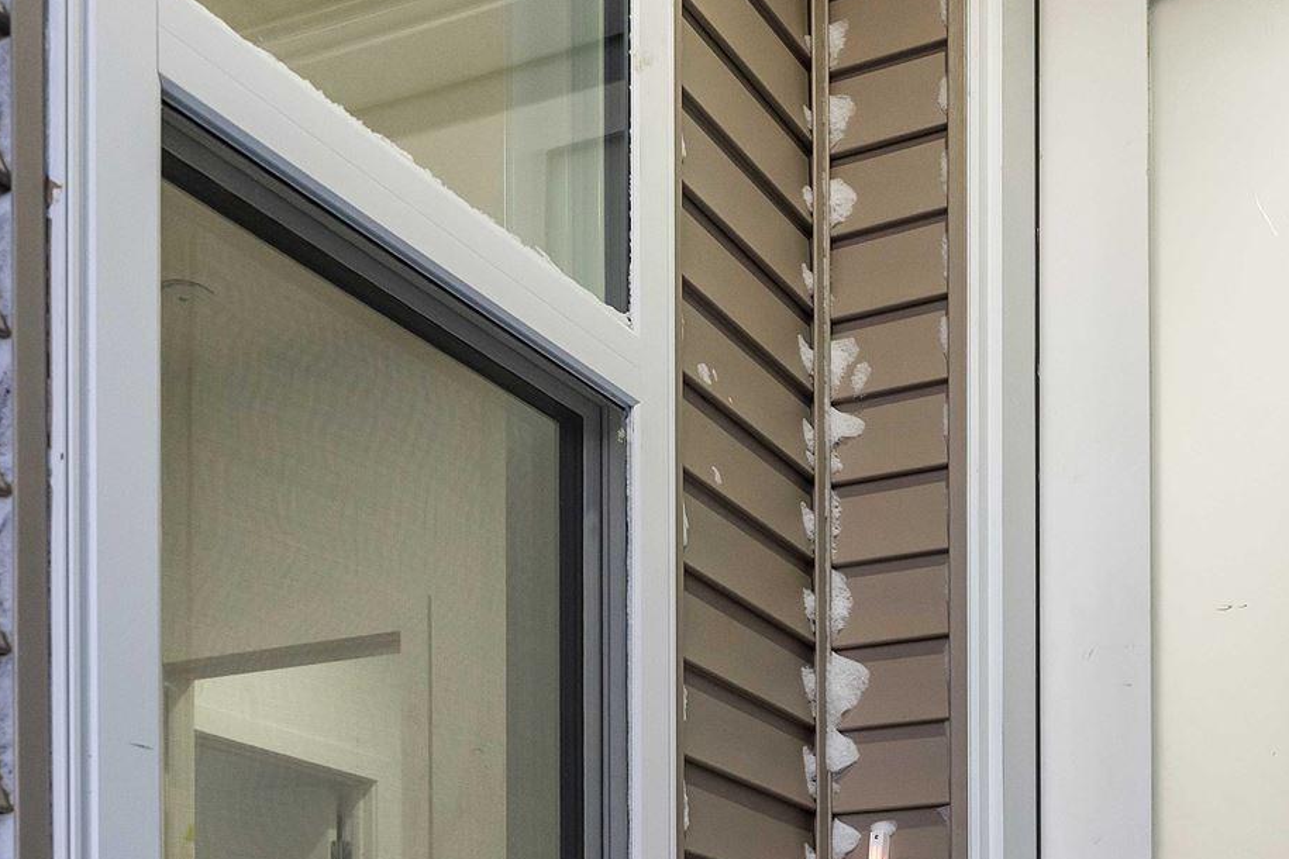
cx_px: 999
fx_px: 1683
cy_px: 1162
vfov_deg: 24.4
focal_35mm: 47
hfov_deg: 40.5
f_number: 3.5
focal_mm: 14
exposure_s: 1/125
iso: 1000
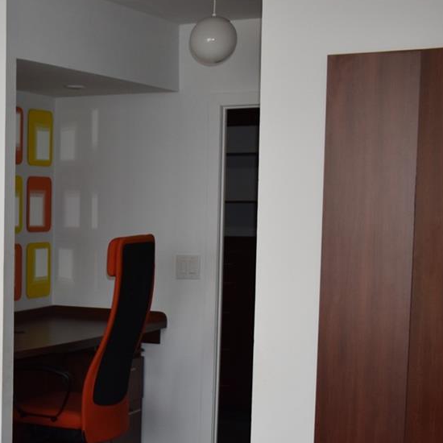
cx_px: -189
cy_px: 357
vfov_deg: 20.1
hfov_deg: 18.4
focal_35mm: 85
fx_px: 1234
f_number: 3.8
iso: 320
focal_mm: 23
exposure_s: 1/125
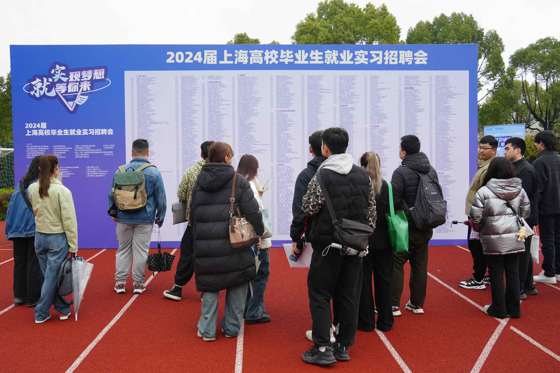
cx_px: 280
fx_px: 498
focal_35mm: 32
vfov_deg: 41.1
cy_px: 186
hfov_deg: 58.7
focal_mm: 32
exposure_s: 1/1600
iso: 1600
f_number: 5.6
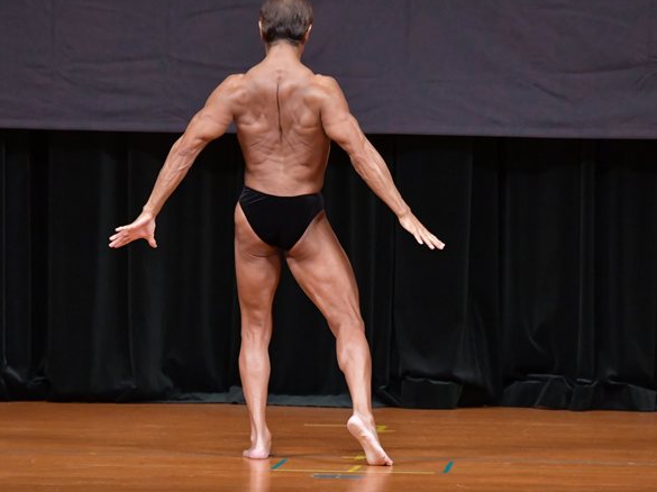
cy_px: 226
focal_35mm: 344
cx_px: 317
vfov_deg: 4.3
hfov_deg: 5.8
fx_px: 6525
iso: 5000
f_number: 5.6
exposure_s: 1/400
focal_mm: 180
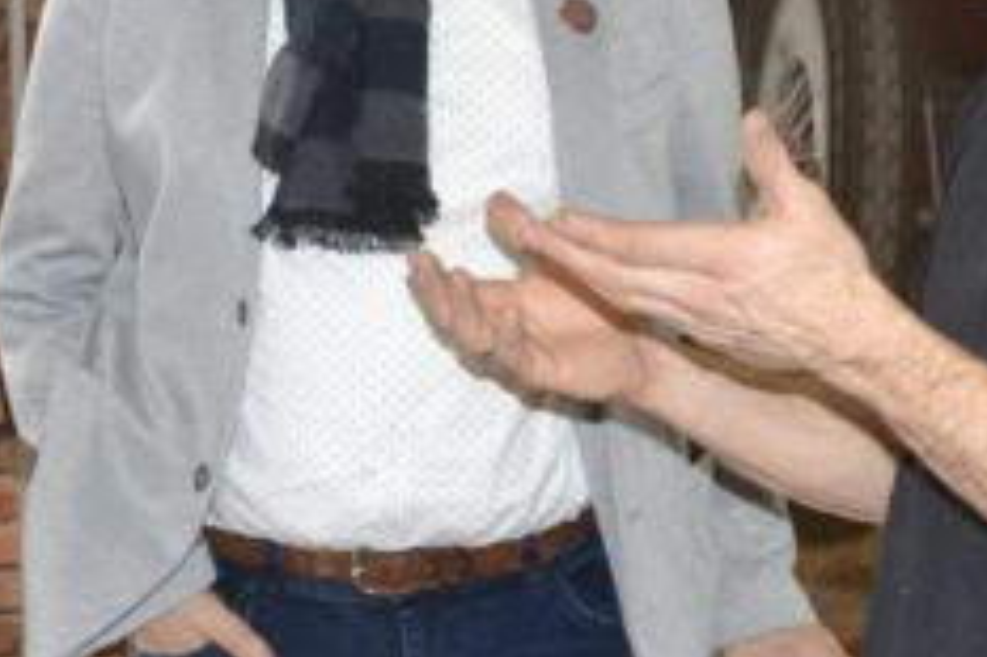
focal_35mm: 108
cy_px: 428
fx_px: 2959
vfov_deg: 12.6
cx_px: 343
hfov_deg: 18.9
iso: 1250
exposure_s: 1/60
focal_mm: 24
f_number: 3.8
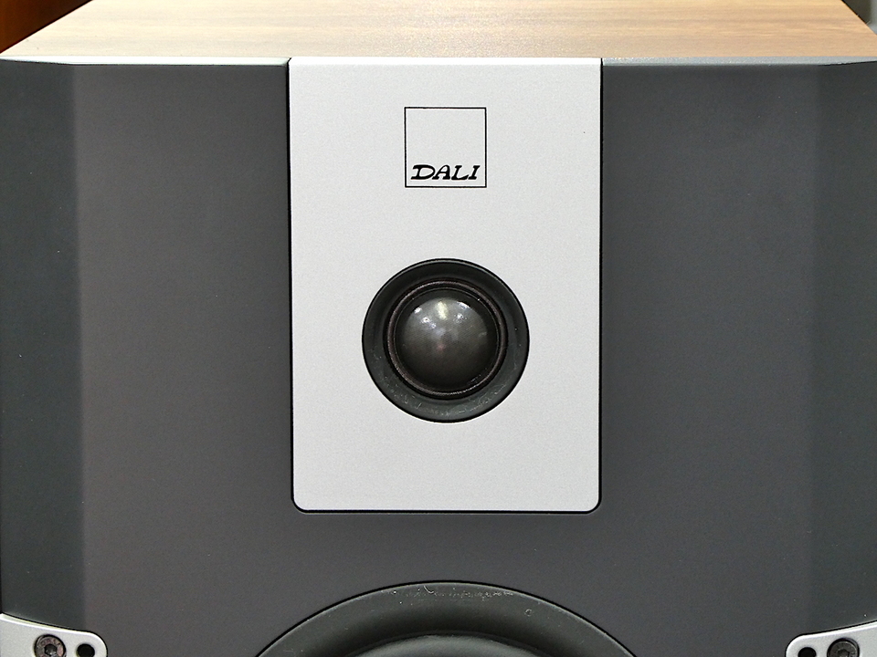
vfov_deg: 11.0
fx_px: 3420
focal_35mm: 135
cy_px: 328
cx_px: 438
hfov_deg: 14.6
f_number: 7.1
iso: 400
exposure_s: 1/6
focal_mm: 24.2
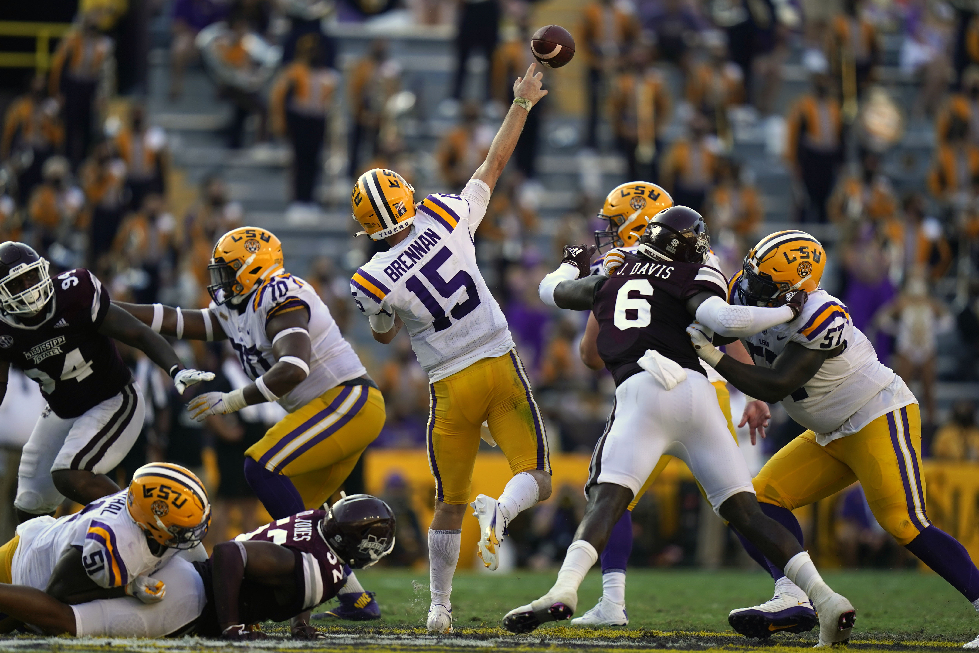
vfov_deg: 3.0
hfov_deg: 4.5
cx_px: 499
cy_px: 336
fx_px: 12590
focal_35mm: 463
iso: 320
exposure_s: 1/2000
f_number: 2.8
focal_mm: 400
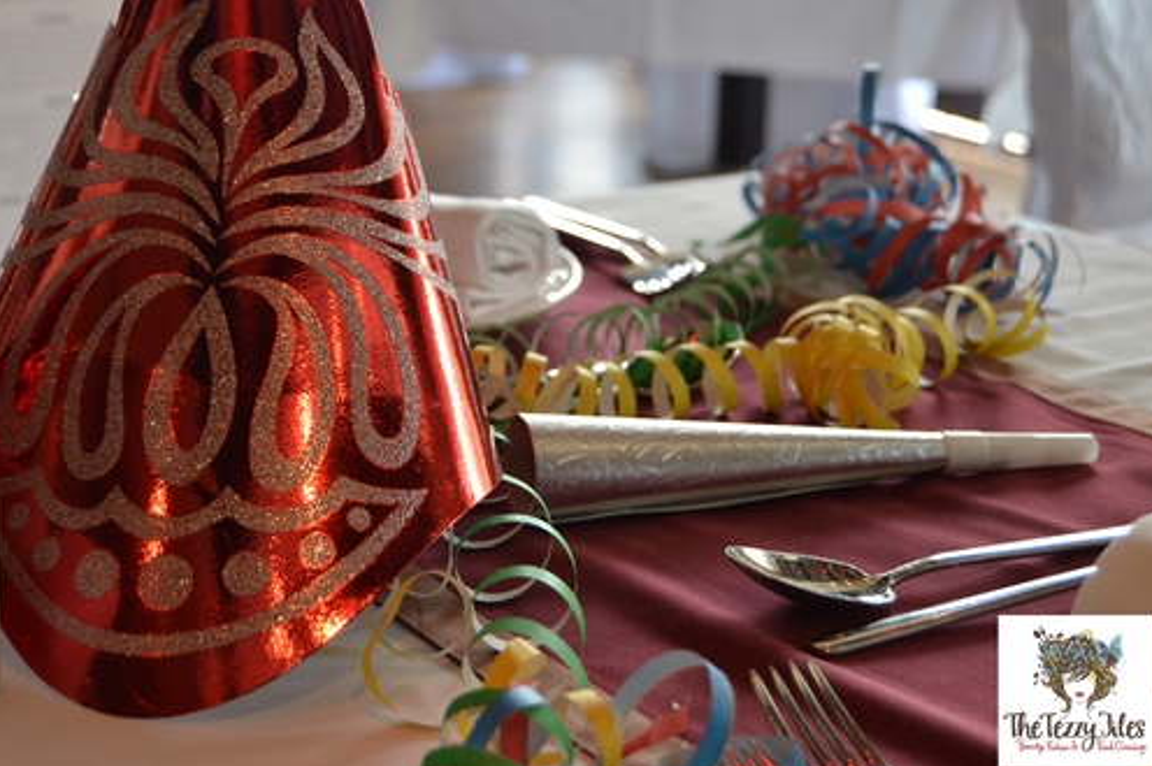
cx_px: 467
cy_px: 313
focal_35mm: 69
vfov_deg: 19.7
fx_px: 2206
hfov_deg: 29.2
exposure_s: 1/60
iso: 560
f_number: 4.8
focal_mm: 38
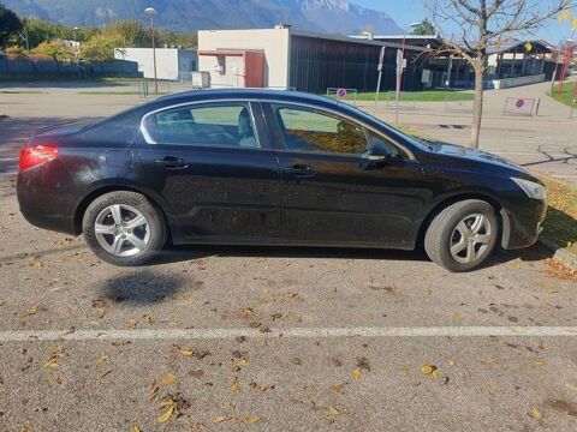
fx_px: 433
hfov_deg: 67.3
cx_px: 288
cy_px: 216
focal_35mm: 26
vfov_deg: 53.1
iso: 50
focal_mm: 4.32
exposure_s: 1/776
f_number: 2.4
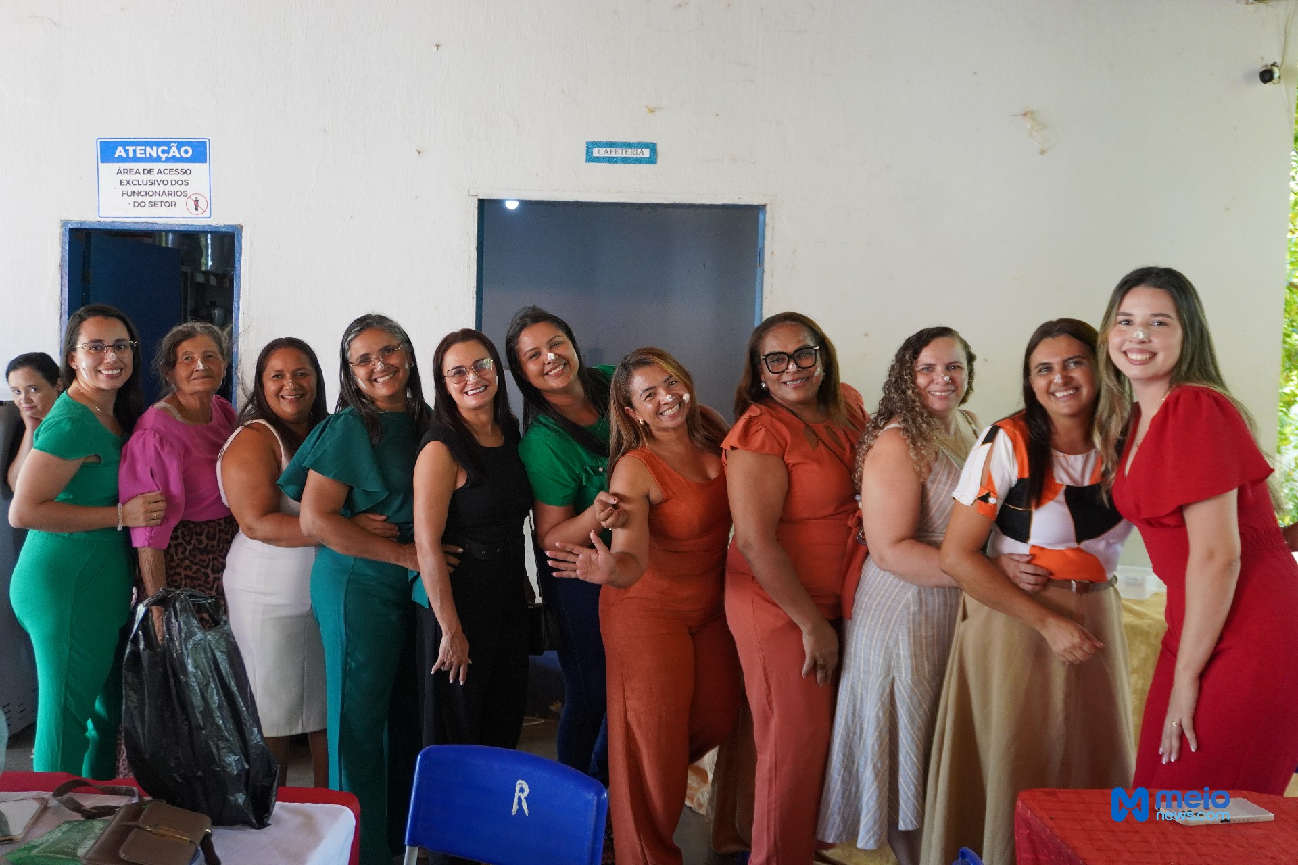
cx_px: 649
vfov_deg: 41.7
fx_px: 1136
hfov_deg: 59.5
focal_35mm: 32
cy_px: 432
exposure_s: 1/160
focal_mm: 21
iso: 1250
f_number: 4
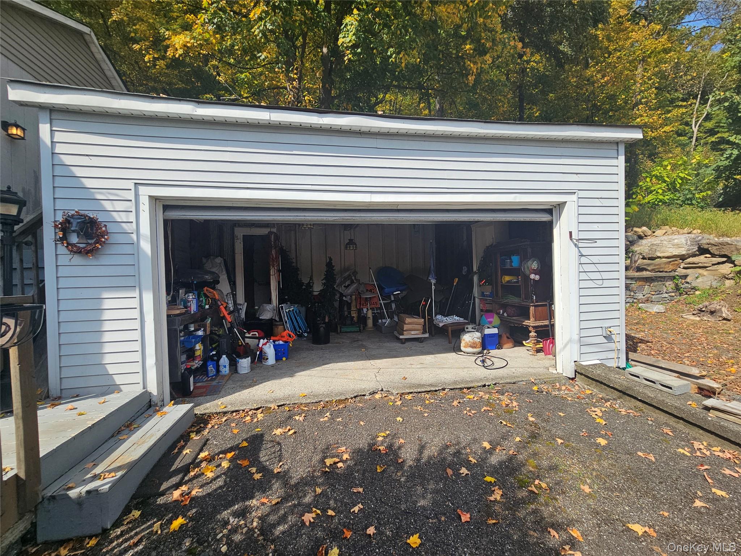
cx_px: 370
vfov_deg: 89.9
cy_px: 278
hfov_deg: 106.2
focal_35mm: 13
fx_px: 278
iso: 50
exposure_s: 1/1262
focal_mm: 2.2
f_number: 2.2
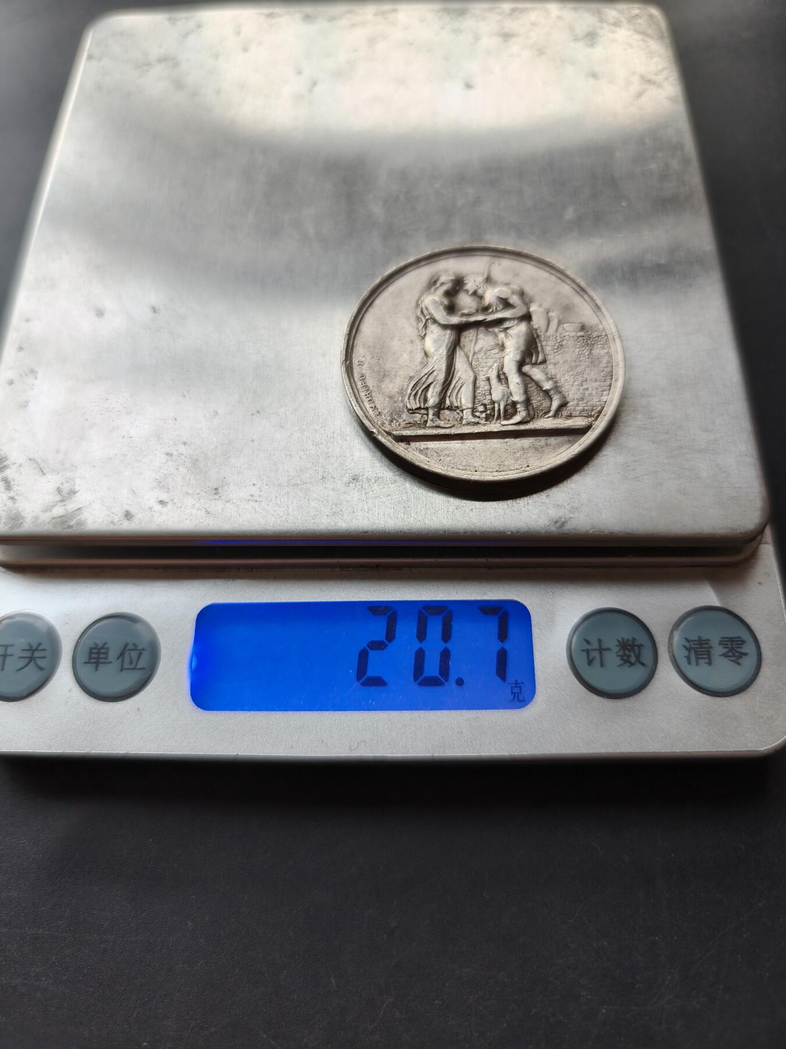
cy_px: 524
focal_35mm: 23
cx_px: 393
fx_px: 696
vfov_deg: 73.9
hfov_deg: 58.9
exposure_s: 1/200
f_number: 1.6
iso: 200
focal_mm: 6.06
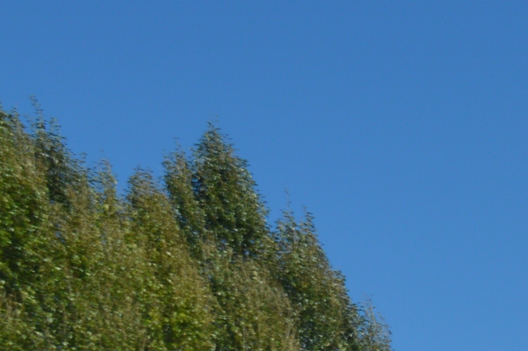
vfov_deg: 6.7
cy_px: 639
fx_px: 2931
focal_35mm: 200
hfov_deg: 9.5
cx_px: 1133
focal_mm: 26
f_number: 8
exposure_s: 1/250
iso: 100
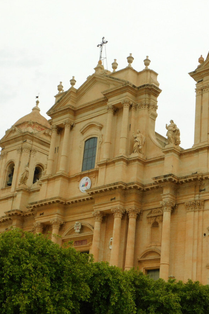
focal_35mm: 63
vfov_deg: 31.9
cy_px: 158
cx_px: 137
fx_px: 549
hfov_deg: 21.5
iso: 125
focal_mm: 8
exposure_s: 1/800
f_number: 3.7
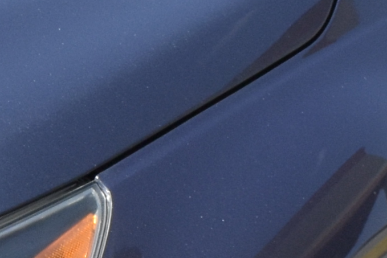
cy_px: 317
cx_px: -307
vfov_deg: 6.6
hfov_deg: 9.4
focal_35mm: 208
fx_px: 2236
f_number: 5.6
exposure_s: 1/500
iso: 160
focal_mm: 10
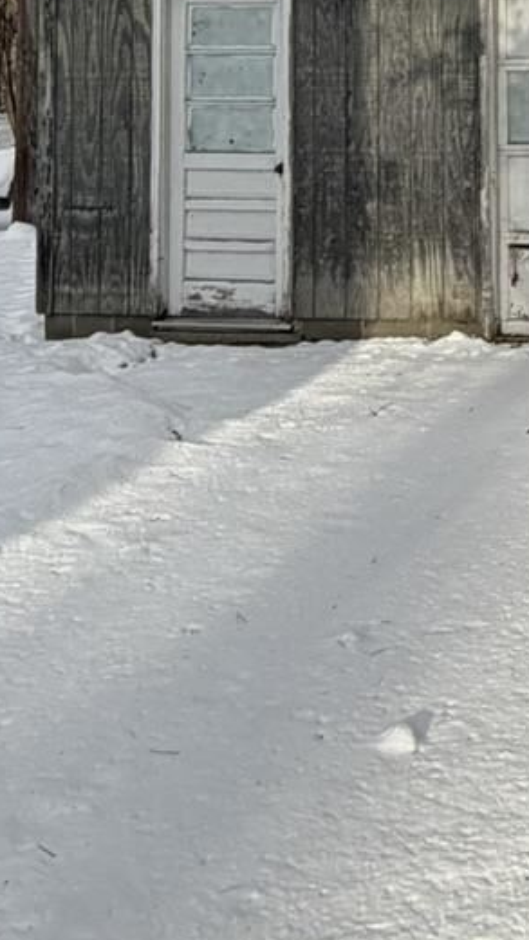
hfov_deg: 18.9
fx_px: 1496
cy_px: -58
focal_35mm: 60
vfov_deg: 31.5
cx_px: 641
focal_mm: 2.22
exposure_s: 1/770
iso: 32
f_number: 2.2
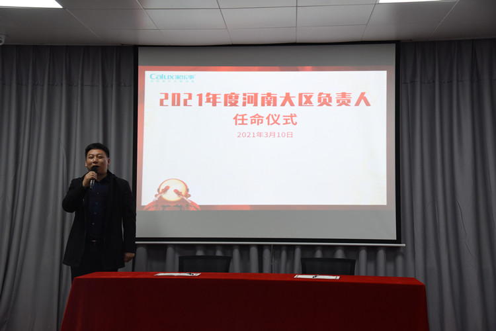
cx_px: 248
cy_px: 166
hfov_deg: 39.6
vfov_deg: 27.0
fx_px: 689
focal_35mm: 50
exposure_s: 1/100
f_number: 5
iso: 2000
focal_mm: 50
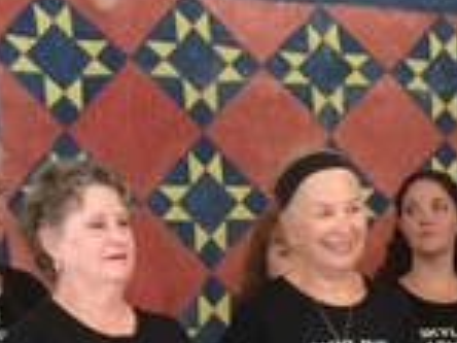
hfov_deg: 13.5
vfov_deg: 10.1
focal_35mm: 141
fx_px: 1861
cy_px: 562
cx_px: 596
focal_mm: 4.15
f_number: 2.2
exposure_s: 1/15
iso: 250
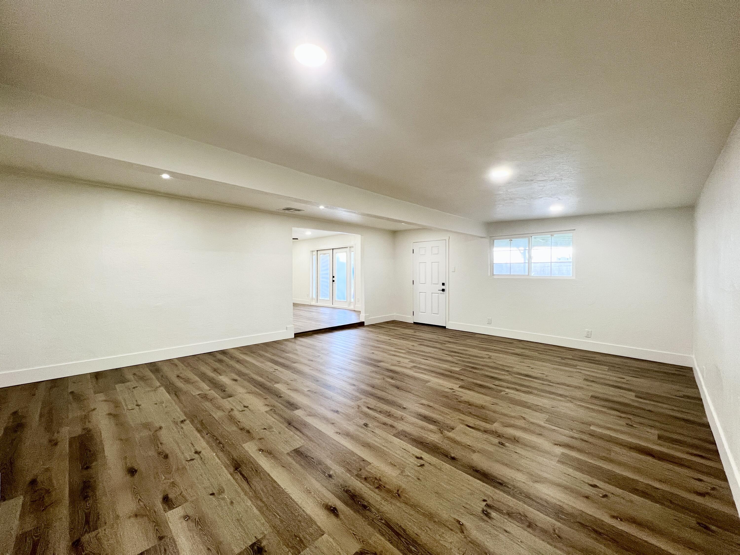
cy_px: 278
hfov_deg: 106.2
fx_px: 278
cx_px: 370
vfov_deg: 89.9
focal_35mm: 13
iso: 200
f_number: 1.8
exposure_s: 1/120
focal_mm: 1.57
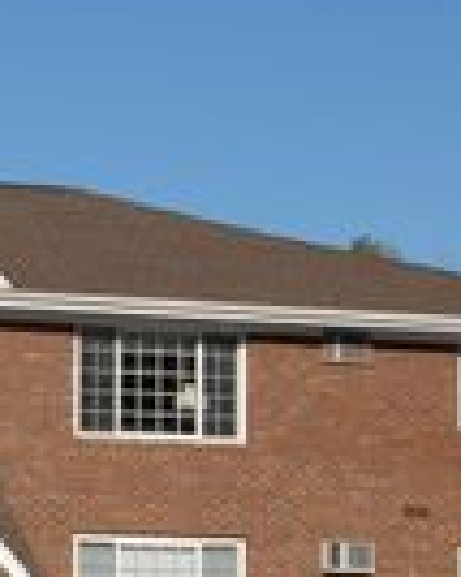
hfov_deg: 9.7
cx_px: -271
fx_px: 2608
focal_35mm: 153
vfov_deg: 12.5
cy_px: 527
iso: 400
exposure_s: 1/640
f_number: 13
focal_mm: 29
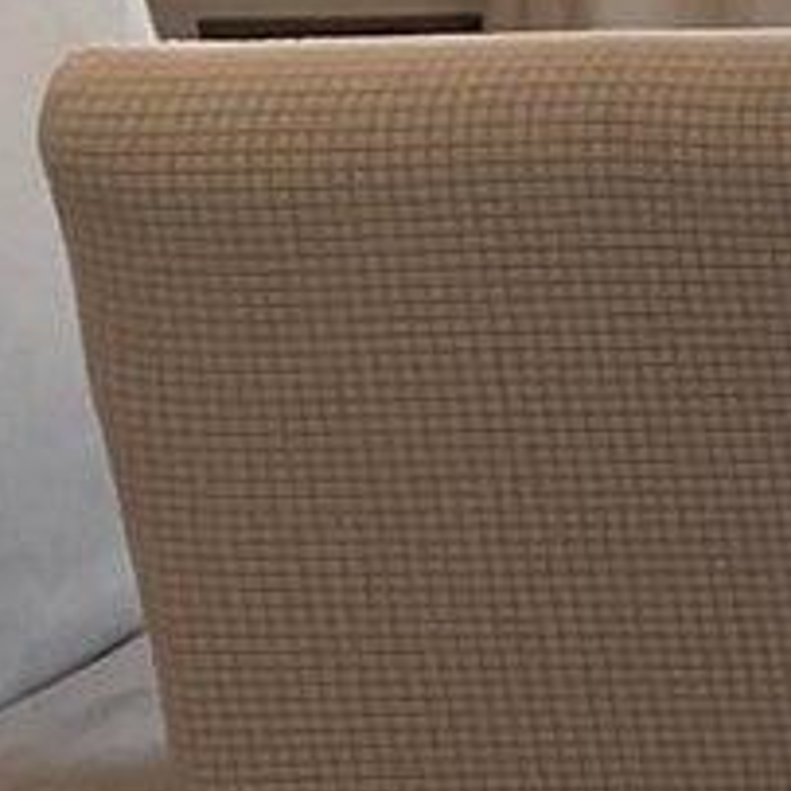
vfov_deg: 7.0
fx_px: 6230
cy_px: -923
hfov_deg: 5.7
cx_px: 3676
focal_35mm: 241
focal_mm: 4.2
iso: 50
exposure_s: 1/120
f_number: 1.6
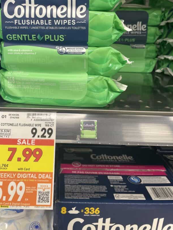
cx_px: 67
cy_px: 86
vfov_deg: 54.7
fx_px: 220
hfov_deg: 42.7
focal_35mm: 33
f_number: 1.6
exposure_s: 1/60
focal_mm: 4.2
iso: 80
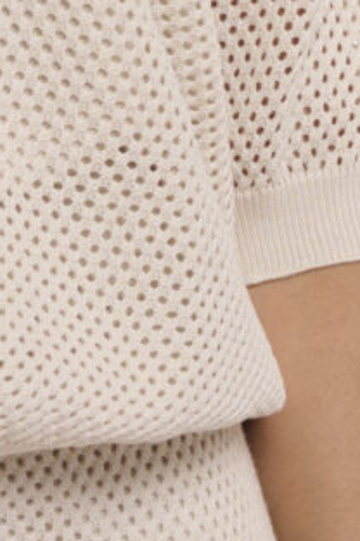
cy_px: -190
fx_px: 8568
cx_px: -247
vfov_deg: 3.6
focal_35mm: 570
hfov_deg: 2.4
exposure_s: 1/160
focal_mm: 85
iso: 125
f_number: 8
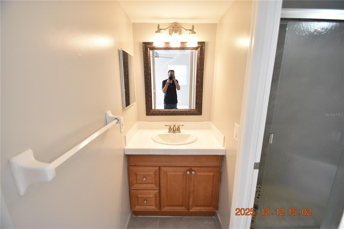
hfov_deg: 100.4
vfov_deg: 77.3
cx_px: 172
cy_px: 114
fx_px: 143
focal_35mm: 15
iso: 800
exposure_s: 1/125
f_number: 3.5
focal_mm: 10
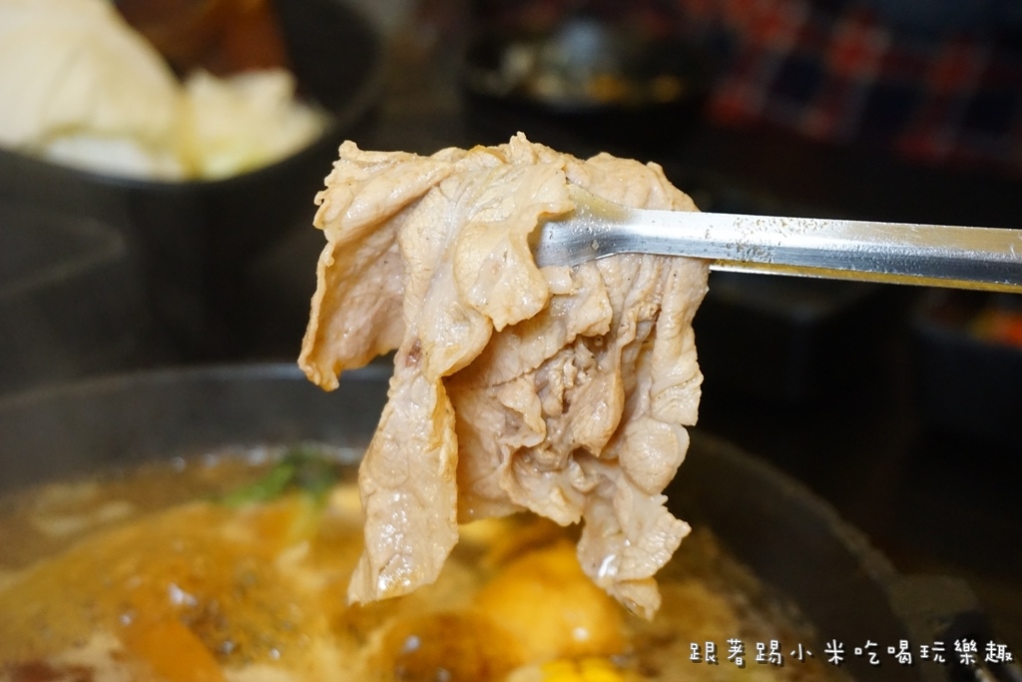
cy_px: 341
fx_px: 1661
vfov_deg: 23.2
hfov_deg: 34.2
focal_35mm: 58
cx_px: 511
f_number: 5.6
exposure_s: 1/50
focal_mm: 39
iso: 3200
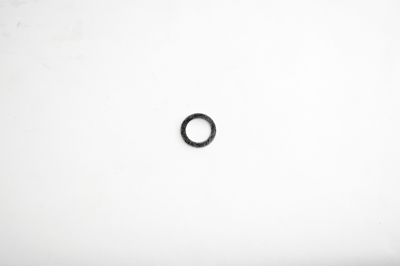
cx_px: 200
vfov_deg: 16.6
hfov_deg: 24.6
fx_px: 917
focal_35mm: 82
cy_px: 133
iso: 100
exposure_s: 1/20
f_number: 5.6
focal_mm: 55
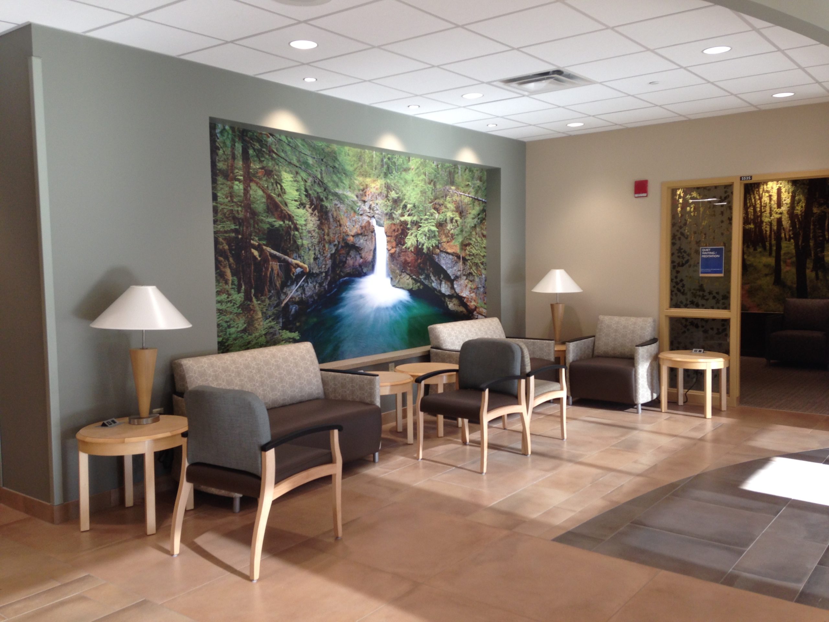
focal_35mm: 33
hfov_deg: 55.4
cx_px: 414
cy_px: 311
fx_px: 790
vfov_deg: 42.9
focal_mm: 4.12
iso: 50
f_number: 2.4
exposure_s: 1/40
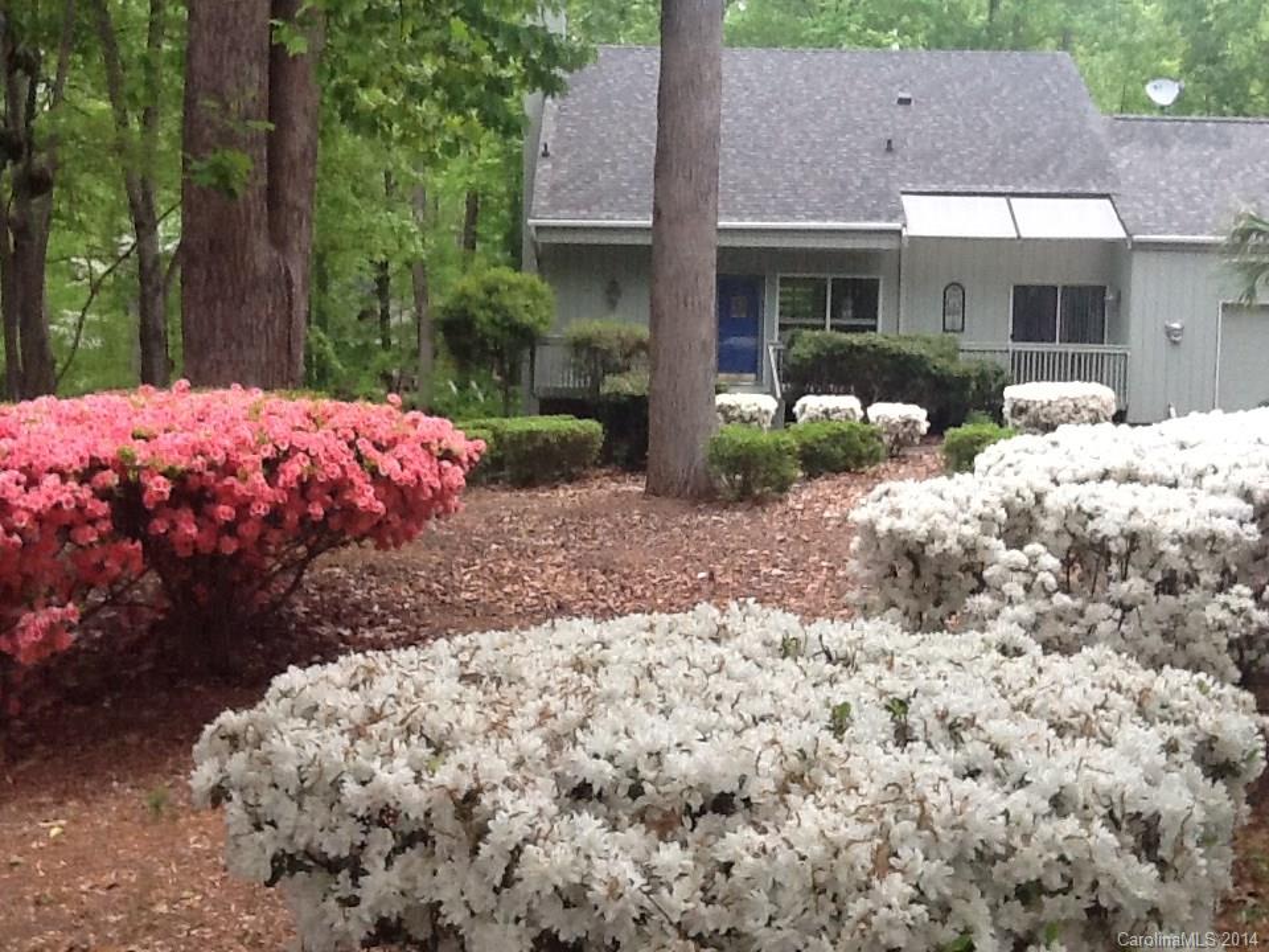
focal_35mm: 44
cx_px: 634
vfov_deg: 32.9
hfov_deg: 42.9
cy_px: 476
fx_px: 1613
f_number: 2.4
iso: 80
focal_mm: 2.03
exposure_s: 1/120
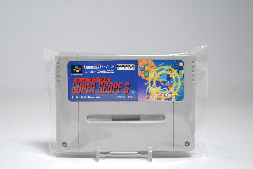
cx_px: 123
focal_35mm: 52
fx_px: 365
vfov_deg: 25.9
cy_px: 106
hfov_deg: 38.2
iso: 64
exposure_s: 1/4
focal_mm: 41
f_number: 5
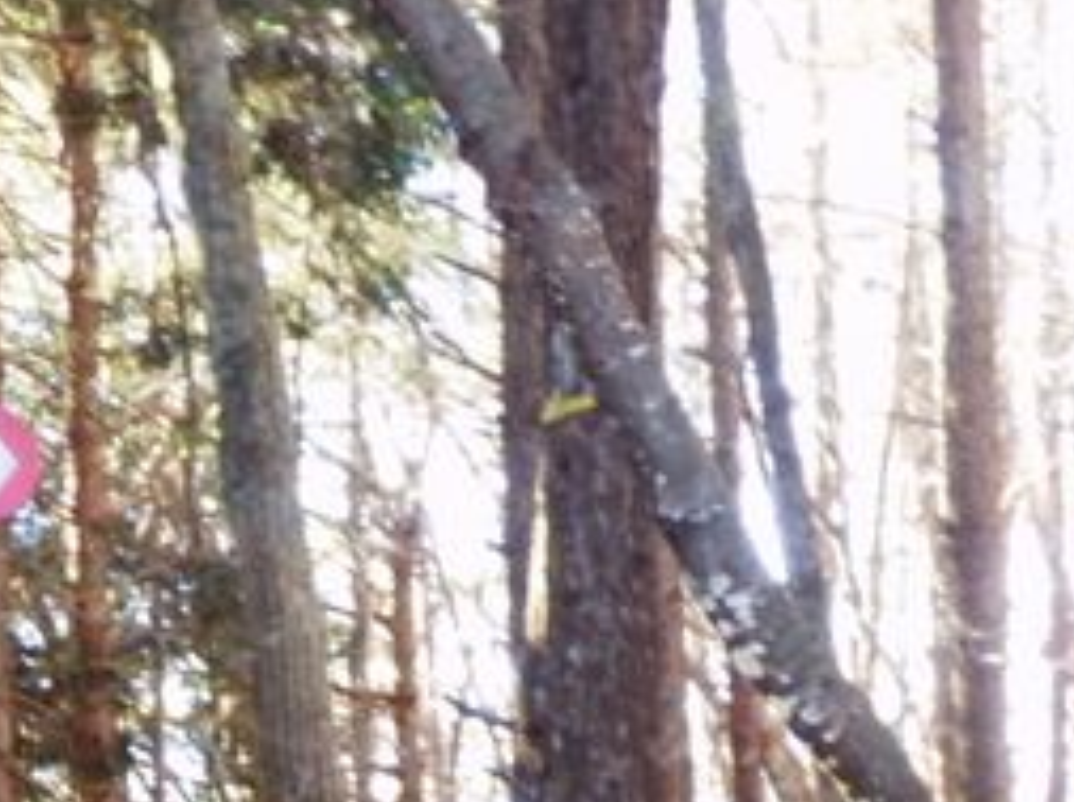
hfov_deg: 14.3
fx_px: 4121
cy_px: 1235
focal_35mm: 133
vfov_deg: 10.7
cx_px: -284
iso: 320
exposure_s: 1/40
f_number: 4
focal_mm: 7.4
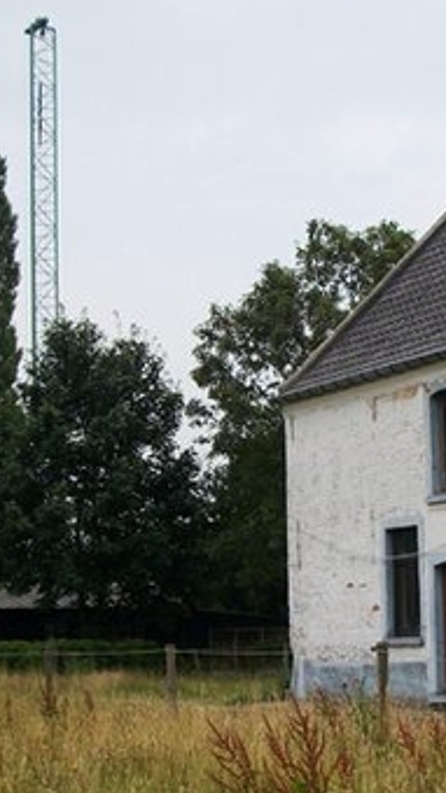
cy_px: 501
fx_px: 1620
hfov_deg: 15.6
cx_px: 357
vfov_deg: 27.4
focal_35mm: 77
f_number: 9.9
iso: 80
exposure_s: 1/160
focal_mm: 7.1
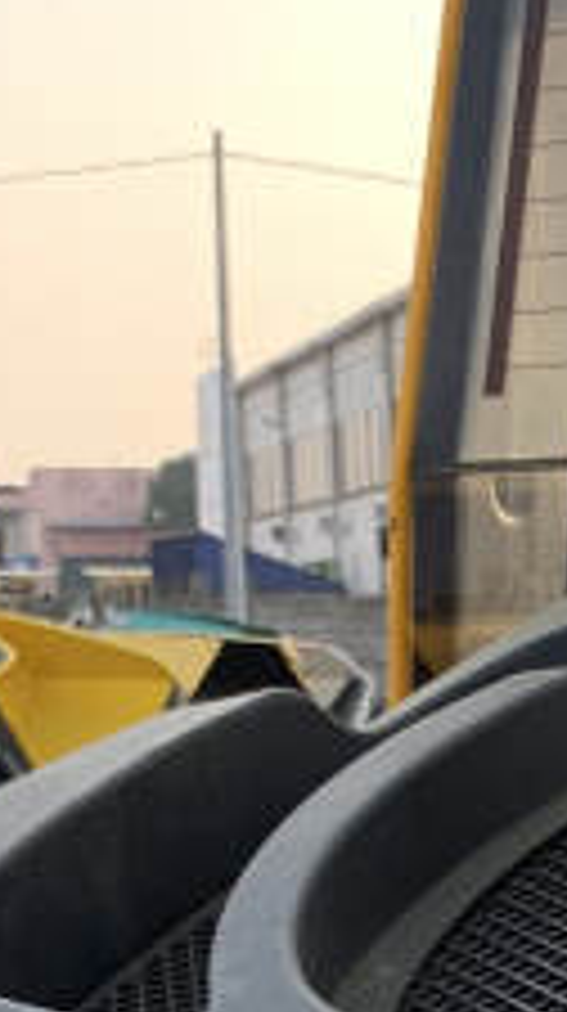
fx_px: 3379
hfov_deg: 9.4
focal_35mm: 126
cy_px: 1304
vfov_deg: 16.2
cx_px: 747
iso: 25
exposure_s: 1/260
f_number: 1.8
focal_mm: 4.25
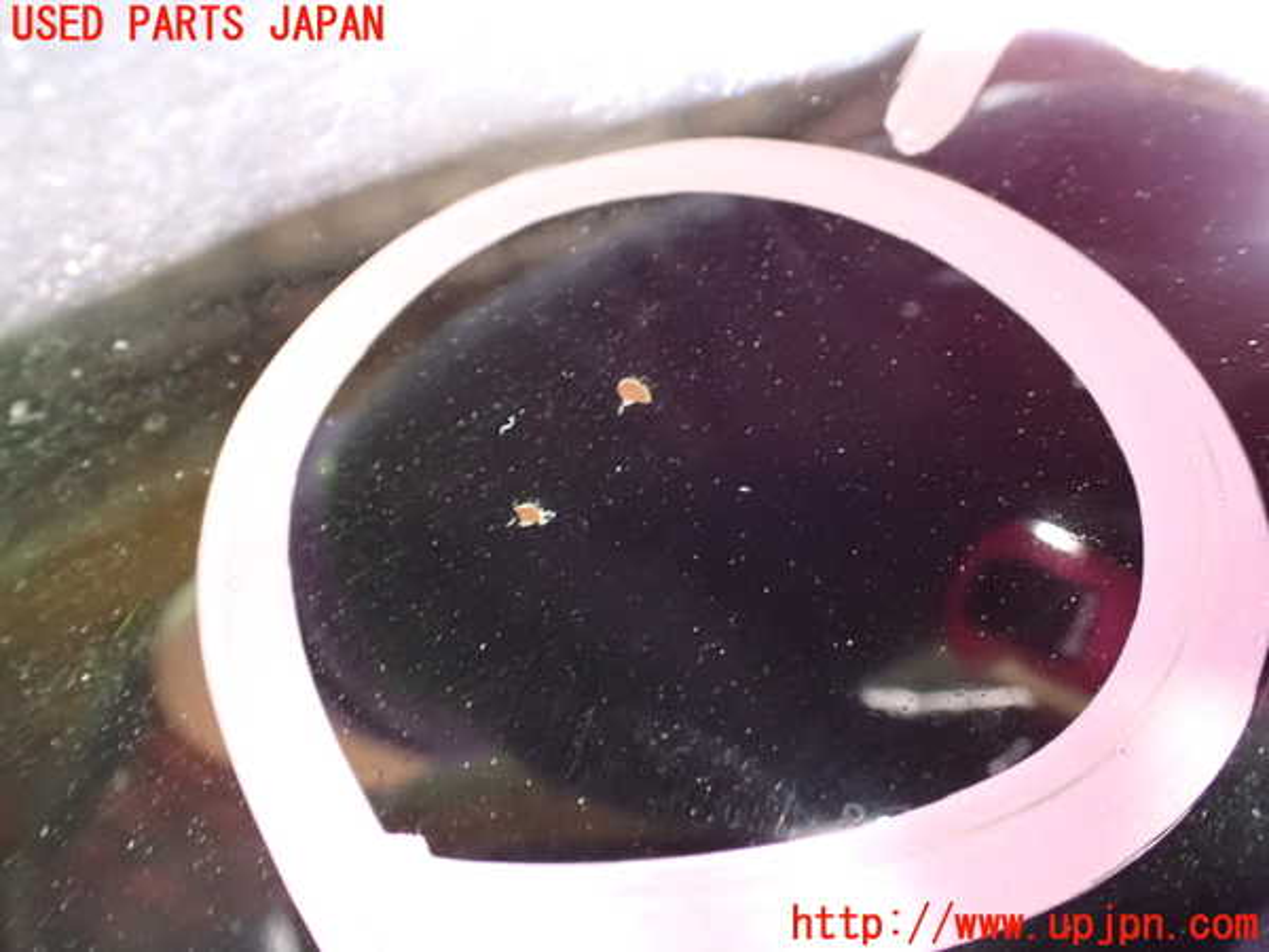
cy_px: 476
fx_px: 1100
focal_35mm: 30
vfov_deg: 46.8
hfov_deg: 60.0
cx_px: 634
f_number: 2.3
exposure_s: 1/15
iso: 1600
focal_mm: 5.4
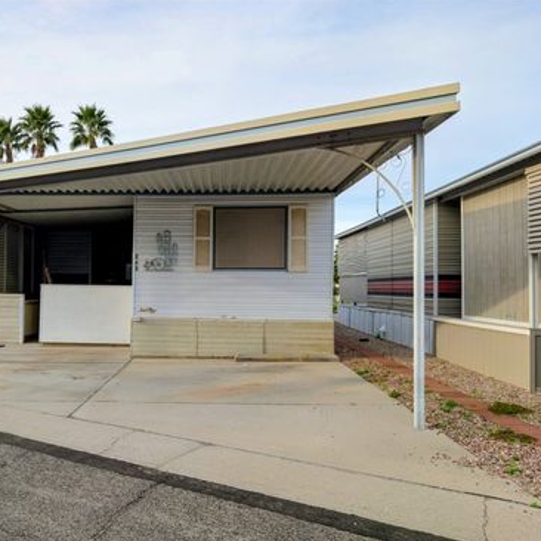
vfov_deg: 55.6
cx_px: 183
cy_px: 273
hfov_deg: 54.6
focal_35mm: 29
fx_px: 513
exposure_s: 1/436
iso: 22
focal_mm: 6.9
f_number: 1.68
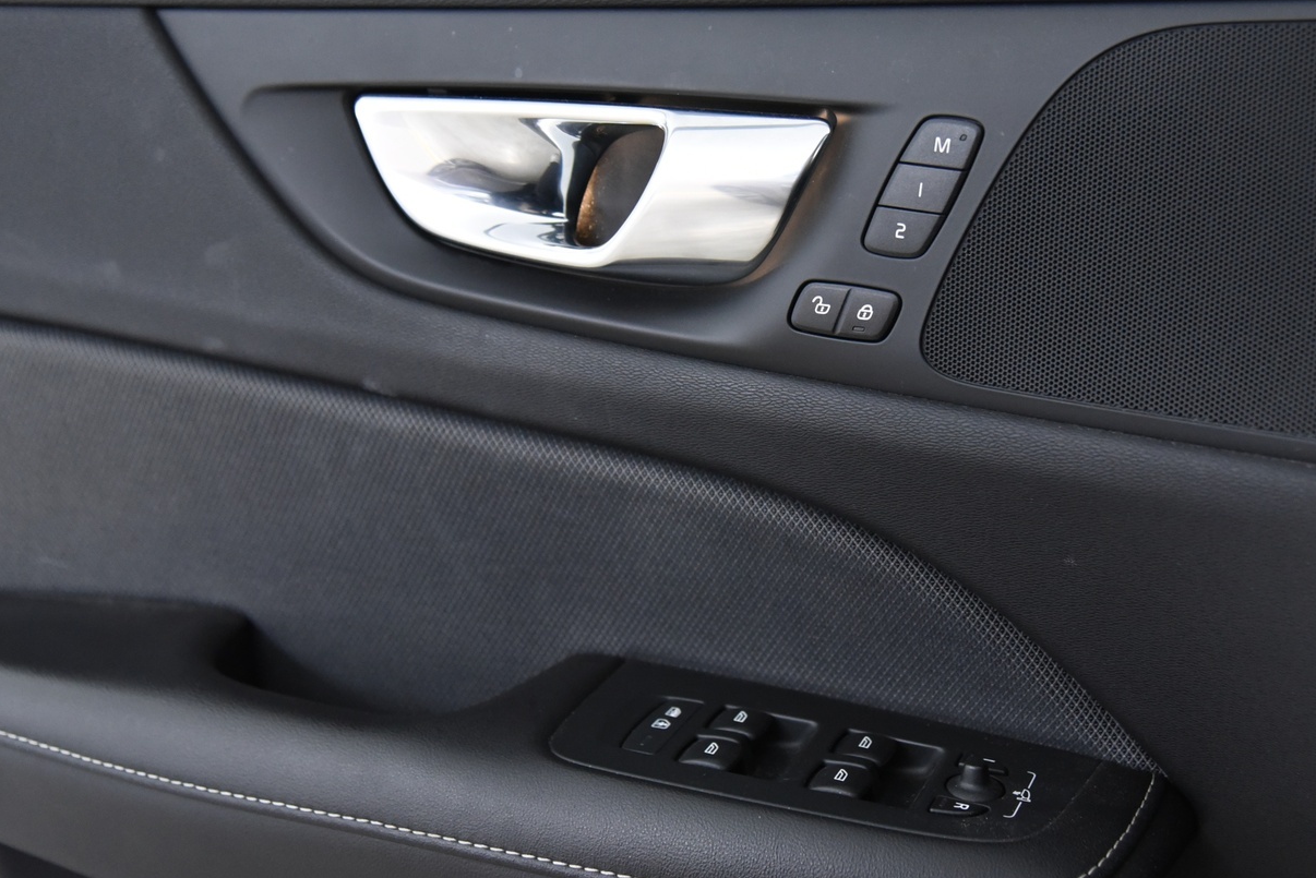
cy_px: 422
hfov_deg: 38.8
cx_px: 758
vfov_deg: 26.5
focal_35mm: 51
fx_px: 1865
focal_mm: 38
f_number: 4
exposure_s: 1/50
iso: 4000
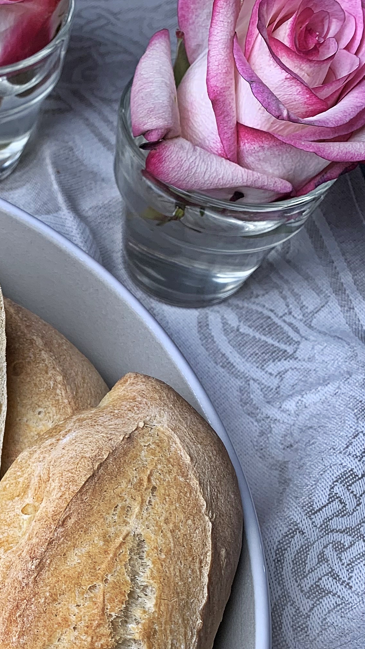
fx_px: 981
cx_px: -108
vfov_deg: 36.0
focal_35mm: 57
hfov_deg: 19.5
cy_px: 466
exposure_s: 1/100
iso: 32
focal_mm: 4.25
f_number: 1.8
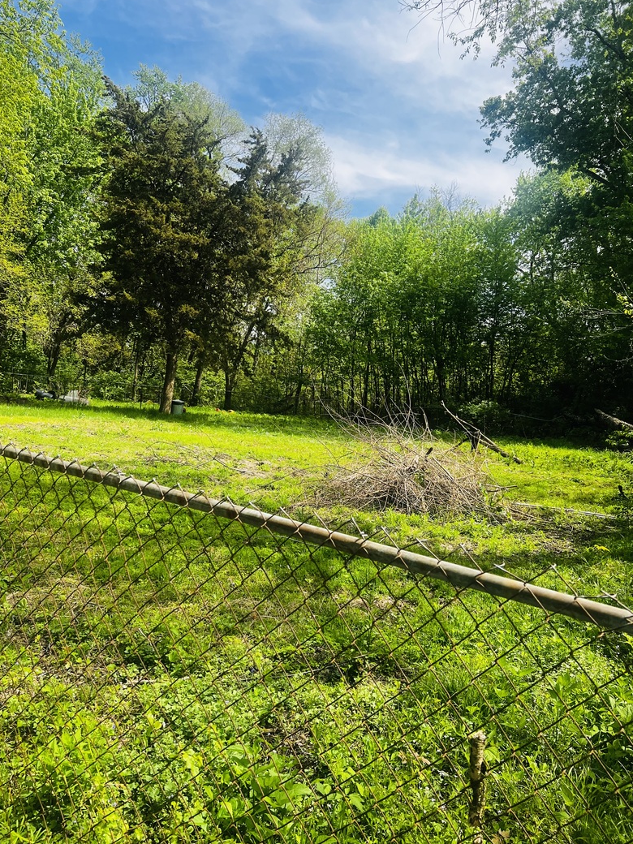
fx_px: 658
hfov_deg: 51.4
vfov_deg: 65.3
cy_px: 414
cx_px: 310
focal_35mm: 27
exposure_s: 1/1972
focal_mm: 5.7
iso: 50
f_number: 1.5
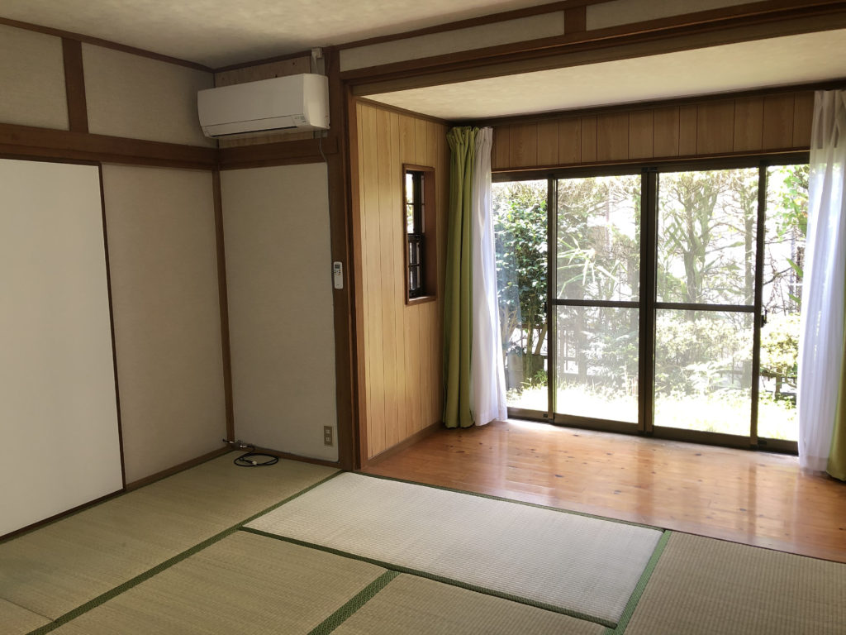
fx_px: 684
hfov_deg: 63.4
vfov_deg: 49.7
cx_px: 423
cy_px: 318
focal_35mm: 28
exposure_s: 1/40
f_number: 1.8
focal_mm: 3.99
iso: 20
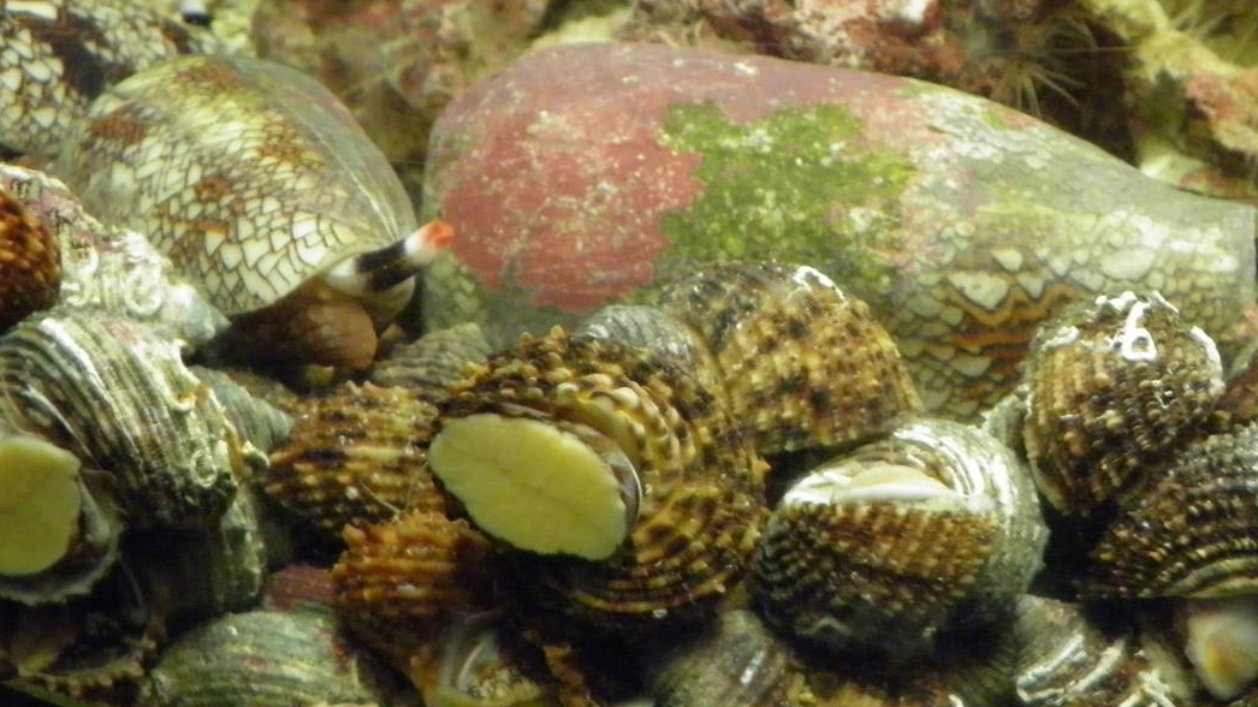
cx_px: 776
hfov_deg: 41.1
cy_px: 263
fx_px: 1668
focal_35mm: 50
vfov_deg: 23.9
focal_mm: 5.5
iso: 400
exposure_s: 1/10
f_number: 3
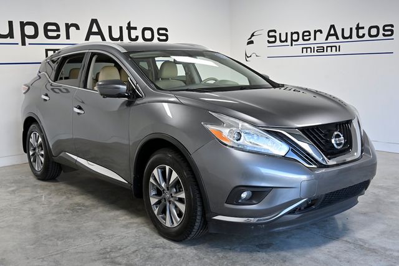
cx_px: 200
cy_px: 133
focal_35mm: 39
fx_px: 432
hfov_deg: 49.5
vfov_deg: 34.2
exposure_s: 1/640
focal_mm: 39
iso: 2000
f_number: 5.6
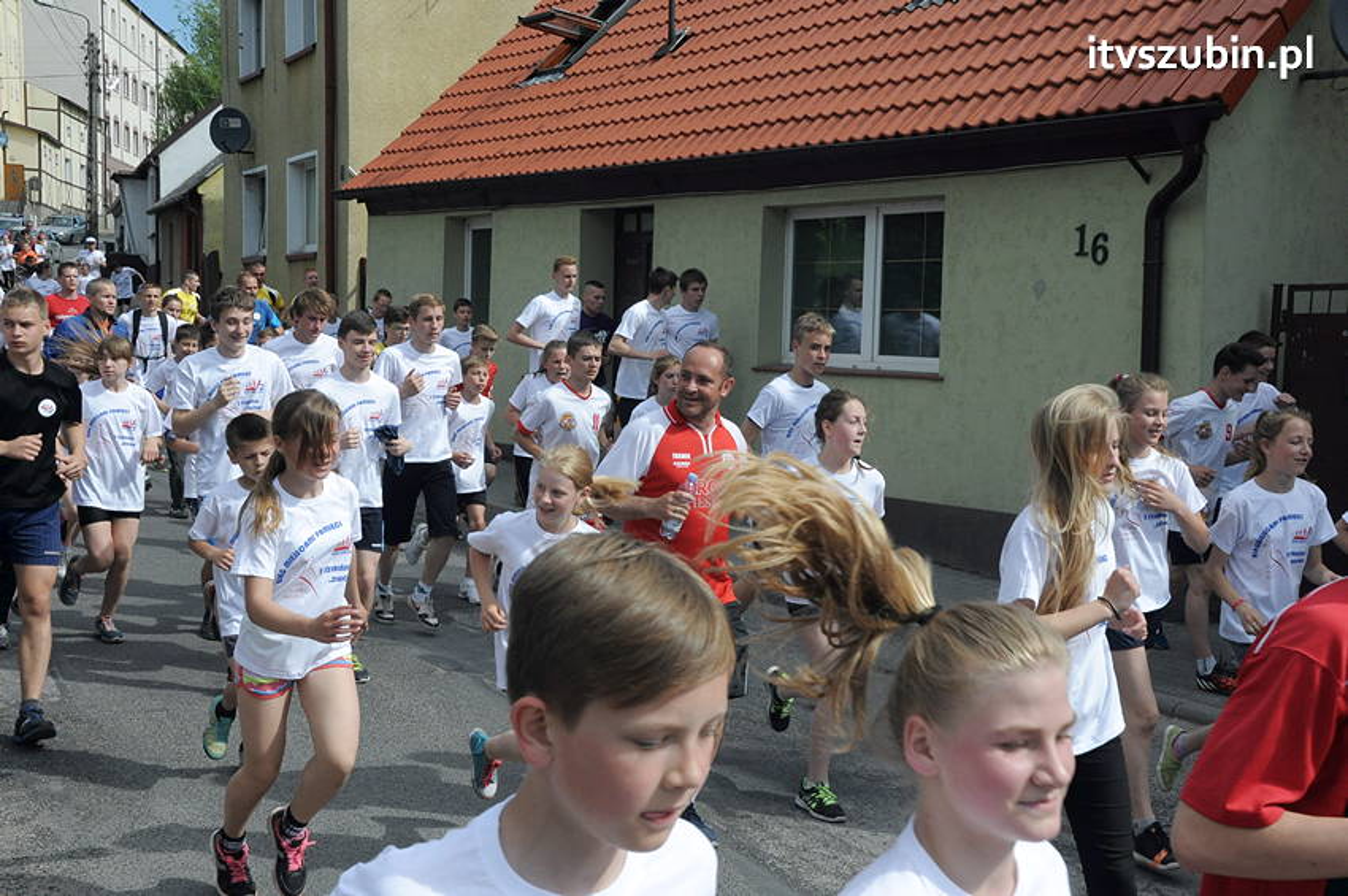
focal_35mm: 42
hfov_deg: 46.4
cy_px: 448
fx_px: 1571
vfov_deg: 31.8
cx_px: 674
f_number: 13
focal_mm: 28
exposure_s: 1/640
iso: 800
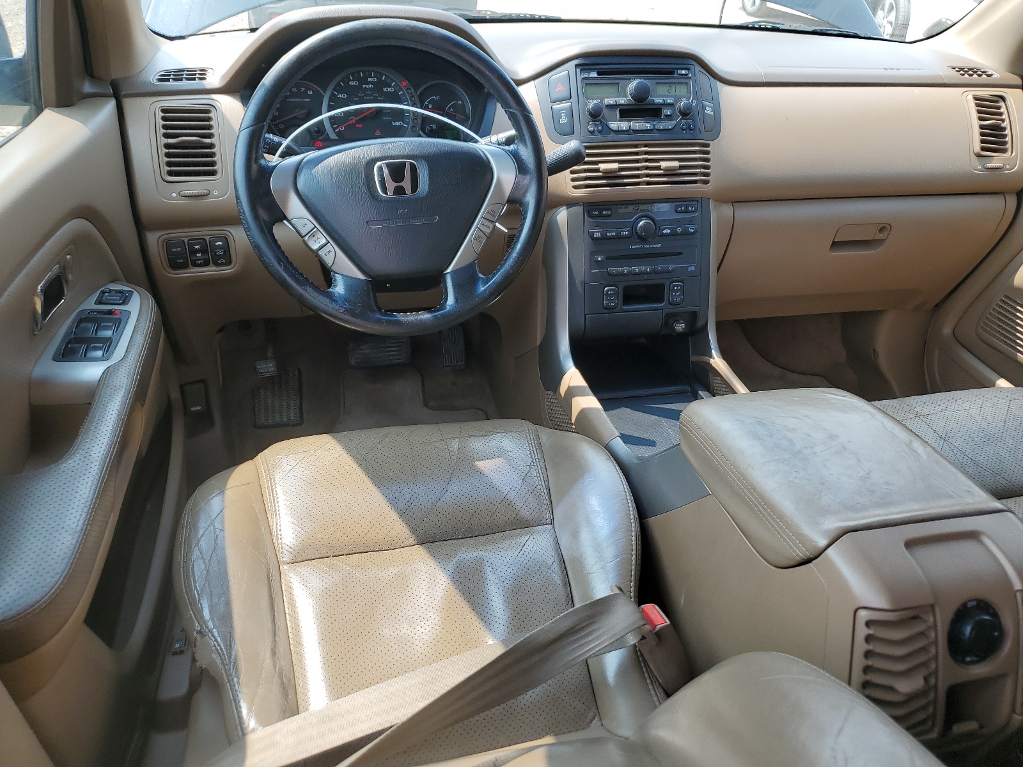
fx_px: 768
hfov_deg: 67.3
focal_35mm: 26
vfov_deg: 53.1
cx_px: 512
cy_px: 384
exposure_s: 1/476
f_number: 1.5
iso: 50
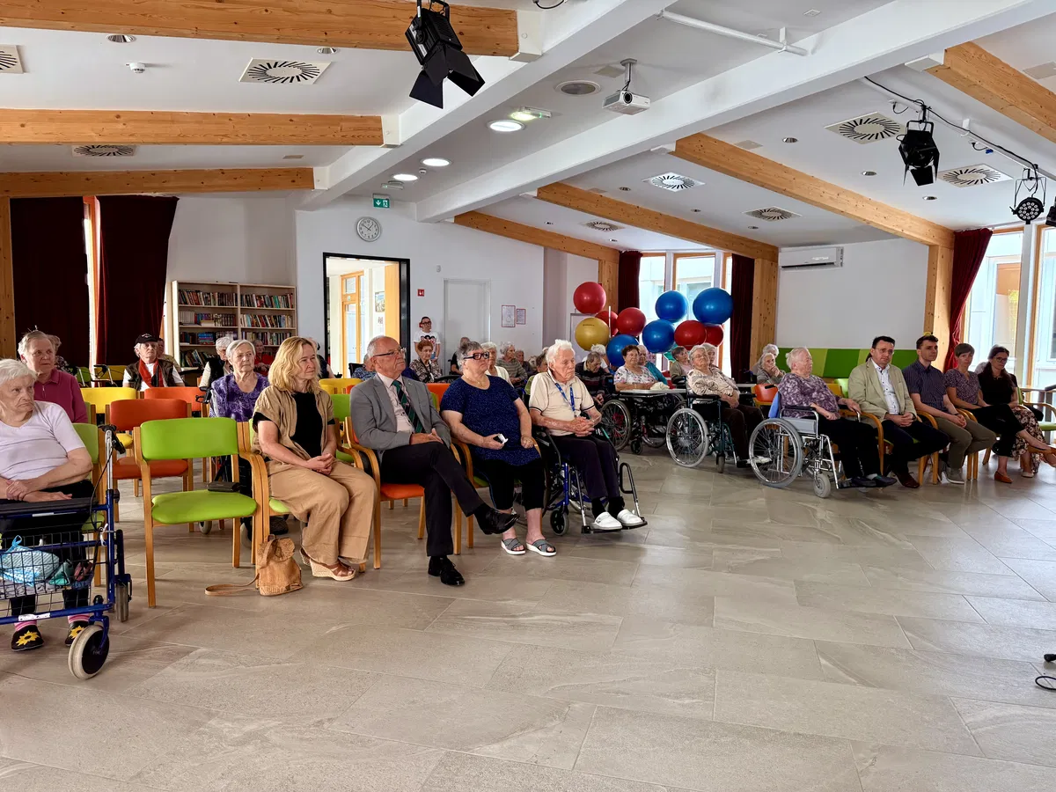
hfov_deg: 71.6
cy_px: 396
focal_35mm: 24
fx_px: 732
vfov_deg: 56.8
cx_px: 528
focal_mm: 6.76
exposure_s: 1/90
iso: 200
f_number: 1.78
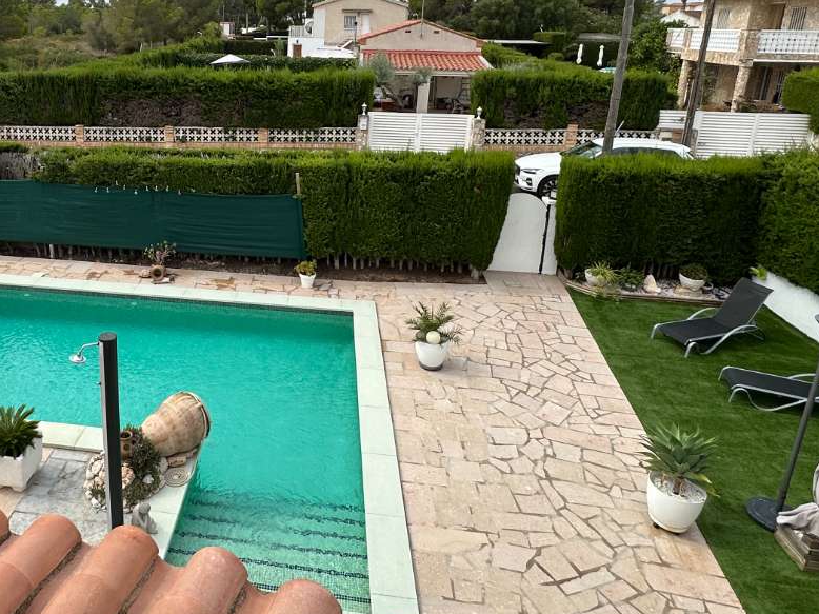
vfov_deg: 50.1
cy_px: 187
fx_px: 639
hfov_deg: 62.6
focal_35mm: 27
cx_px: 233
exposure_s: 1/1092
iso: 40
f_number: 2.2
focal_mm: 2.22
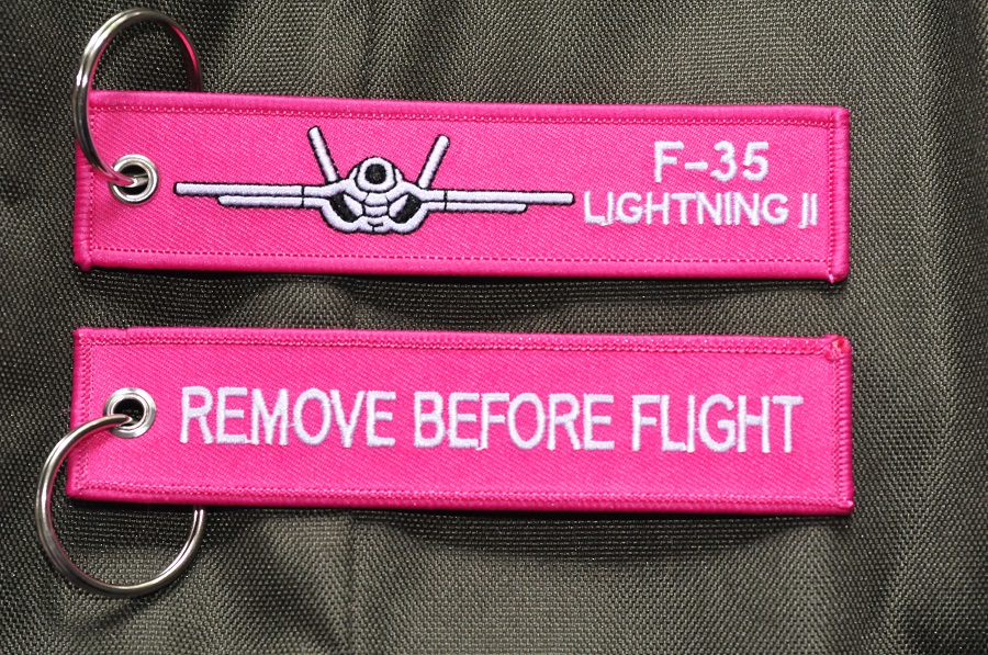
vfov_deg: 13.0
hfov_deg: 19.5
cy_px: 328
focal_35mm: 105
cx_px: 494
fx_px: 2877
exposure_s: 1/30
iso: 1100
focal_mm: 70
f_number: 8
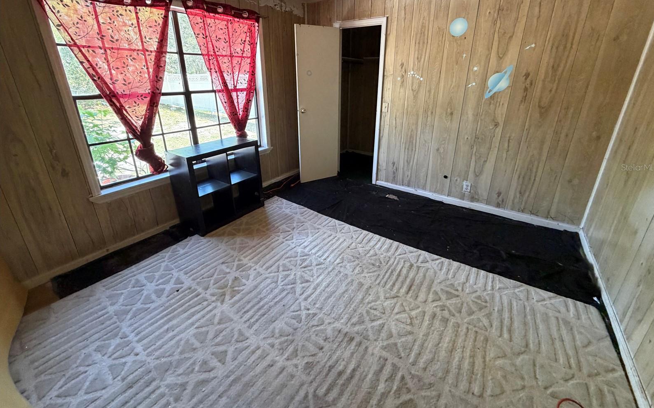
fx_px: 267
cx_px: 330
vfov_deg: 74.1
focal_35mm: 15
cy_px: 167
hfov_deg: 101.5
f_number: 2.2
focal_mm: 2.22
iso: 320
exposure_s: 1/60
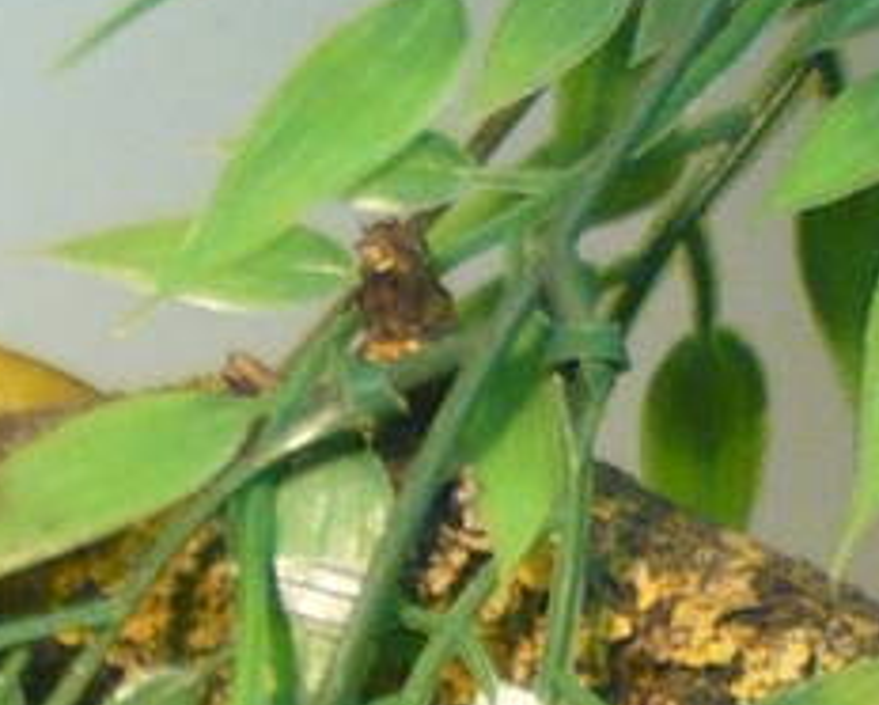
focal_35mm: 222
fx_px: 5780
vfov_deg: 6.3
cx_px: -2088
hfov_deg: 7.3
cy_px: 2251
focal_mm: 5.5
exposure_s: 1/30
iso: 250
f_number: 2.8
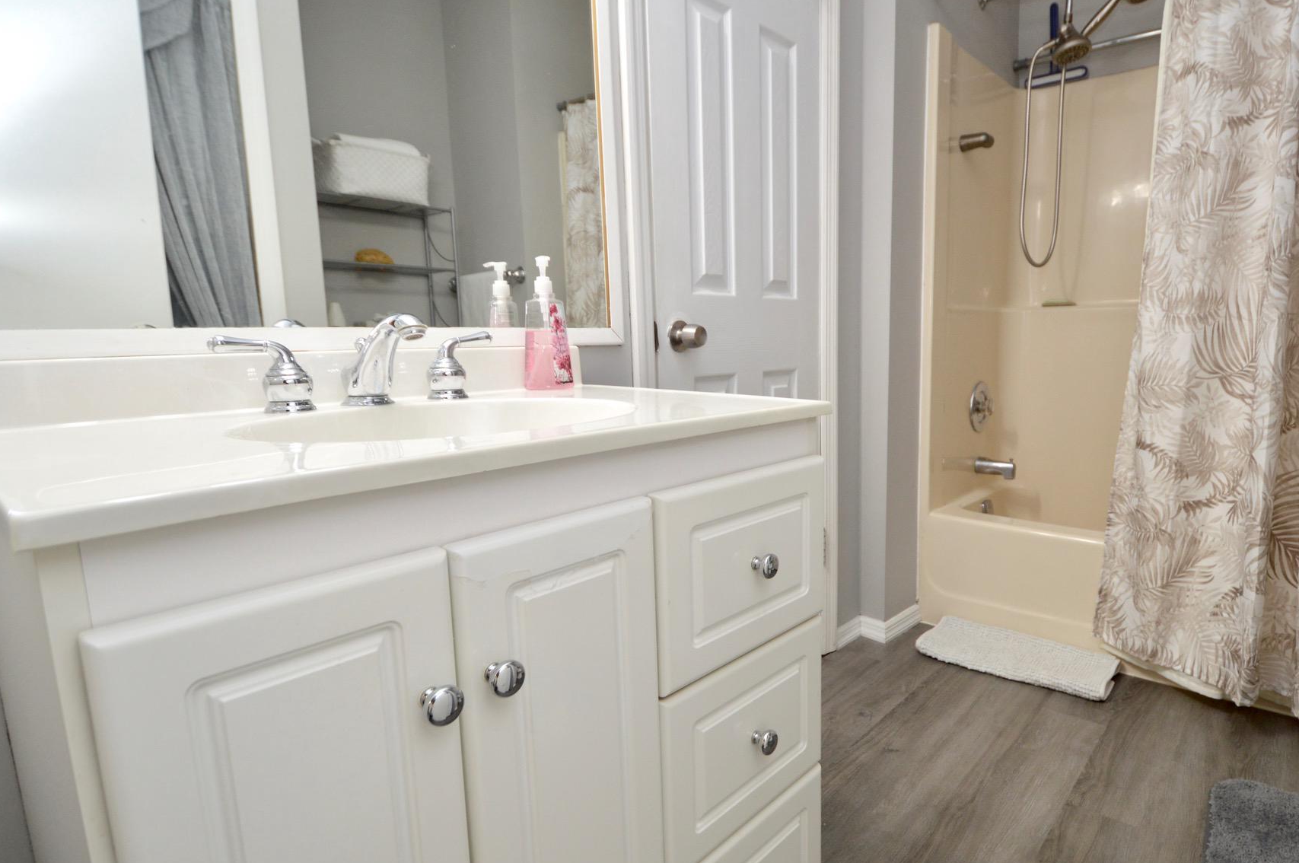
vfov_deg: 67.3
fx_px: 649
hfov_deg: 89.7
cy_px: 429
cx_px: 727
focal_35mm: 18
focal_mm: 10
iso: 400
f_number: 4
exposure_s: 1/60
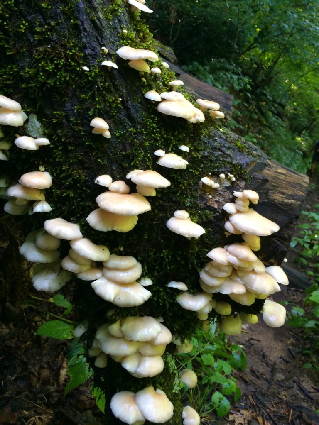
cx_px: 160
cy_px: 212
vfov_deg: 60.0
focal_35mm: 30
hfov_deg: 46.8
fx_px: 369
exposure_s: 1/30
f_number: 2.2
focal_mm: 4.12
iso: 160
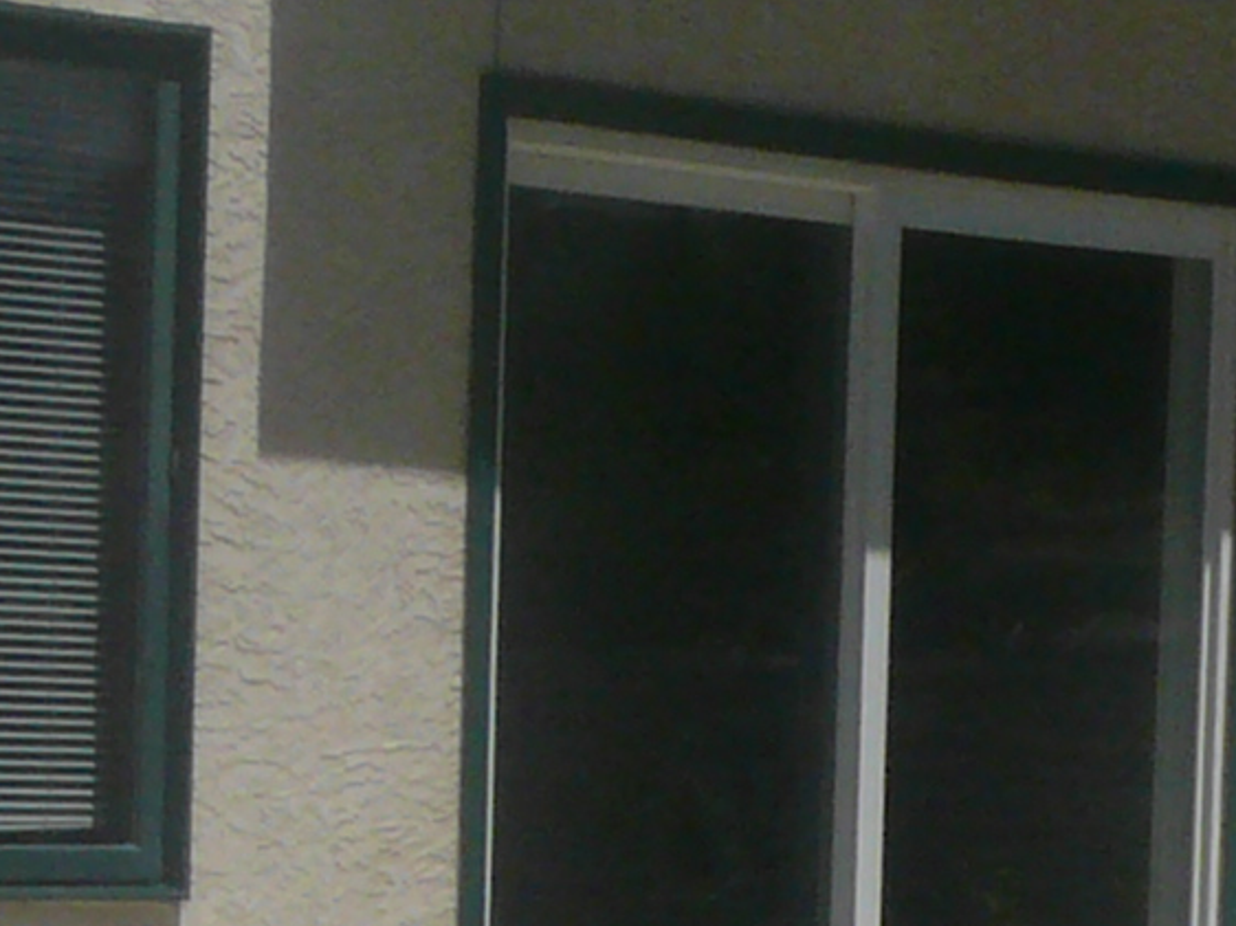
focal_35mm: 205
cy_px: 1540
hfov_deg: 9.3
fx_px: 7317
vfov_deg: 7.1
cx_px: 2015
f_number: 9
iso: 100
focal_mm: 6.1
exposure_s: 1/640
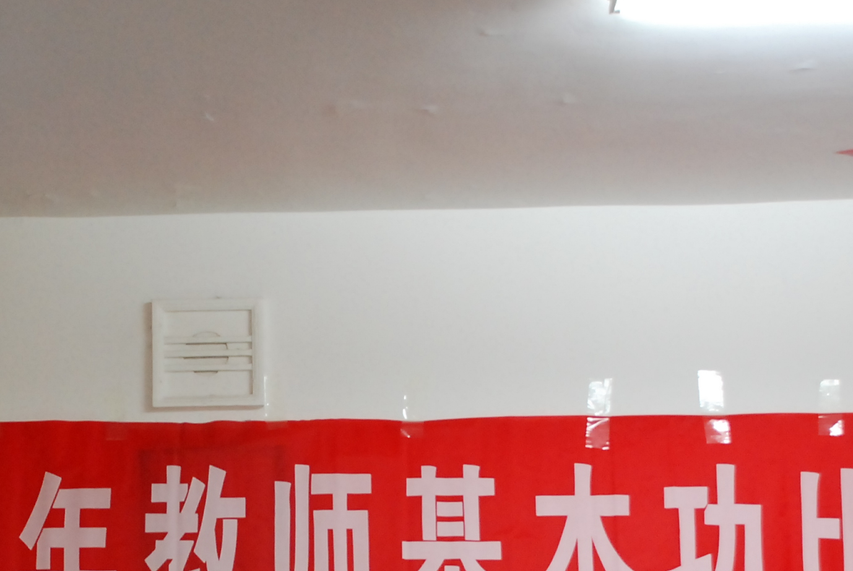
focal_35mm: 118
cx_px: 79
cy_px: 663
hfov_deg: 17.1
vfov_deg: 11.4
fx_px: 2800
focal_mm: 28
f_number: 4
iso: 800
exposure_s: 1/40
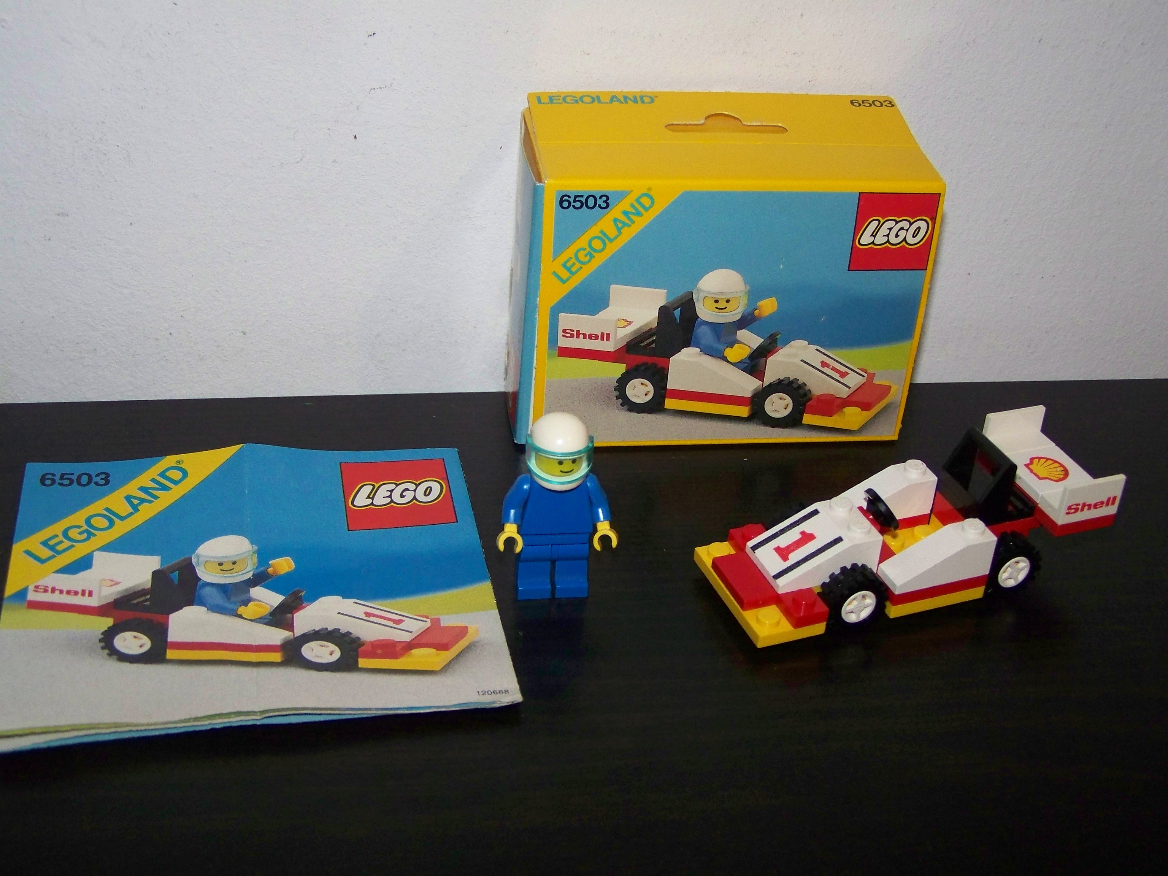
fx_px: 1653
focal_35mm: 49
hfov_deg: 38.9
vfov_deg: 29.7
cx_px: 584
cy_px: 438
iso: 200
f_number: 2.8
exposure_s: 1/30
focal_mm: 8.1
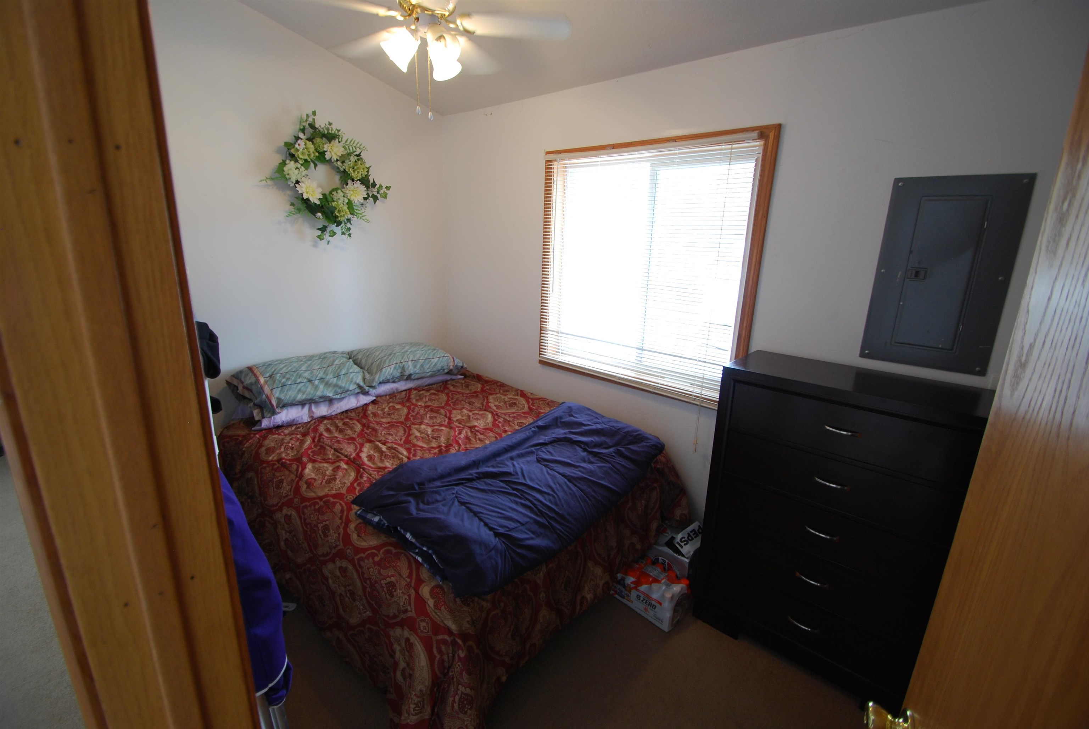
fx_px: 454
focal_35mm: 15
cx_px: 544
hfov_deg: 100.3
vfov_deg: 77.5
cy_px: 364
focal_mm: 10
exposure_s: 1/30
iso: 250
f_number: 3.5
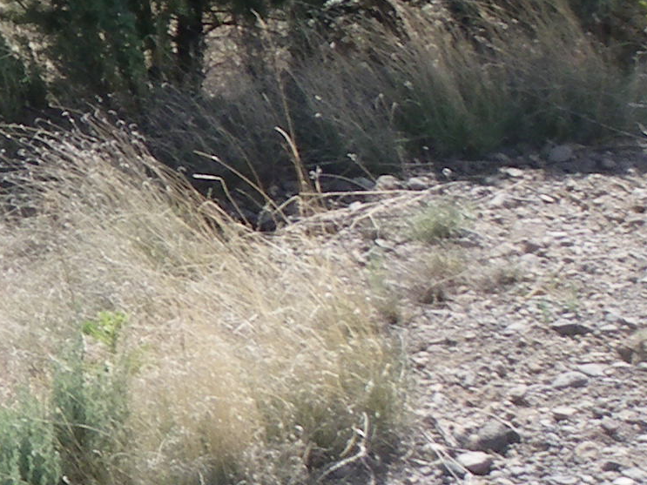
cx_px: -931
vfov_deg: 10.0
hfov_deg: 11.5
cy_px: -396
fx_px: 2616
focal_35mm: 140
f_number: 6.3
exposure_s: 1/125
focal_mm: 4.6
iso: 50
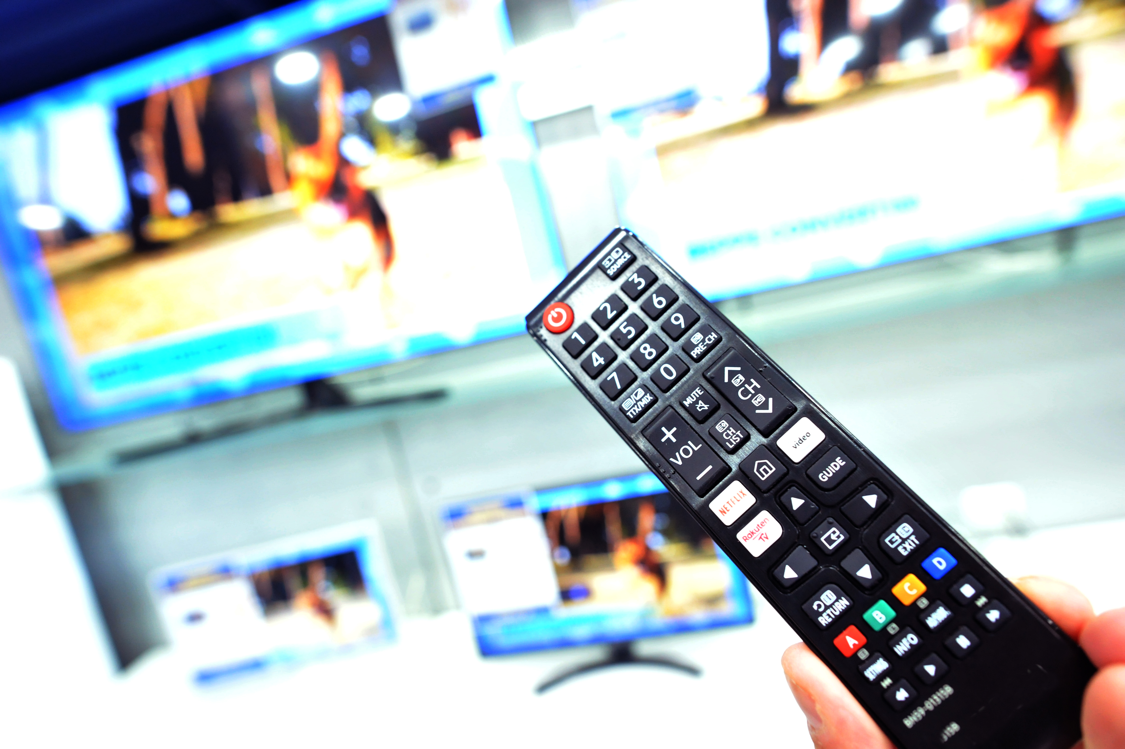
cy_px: 374
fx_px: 625
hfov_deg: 84.0
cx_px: 562
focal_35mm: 20
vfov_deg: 61.9
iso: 4000
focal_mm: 20
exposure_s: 1/60
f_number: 4
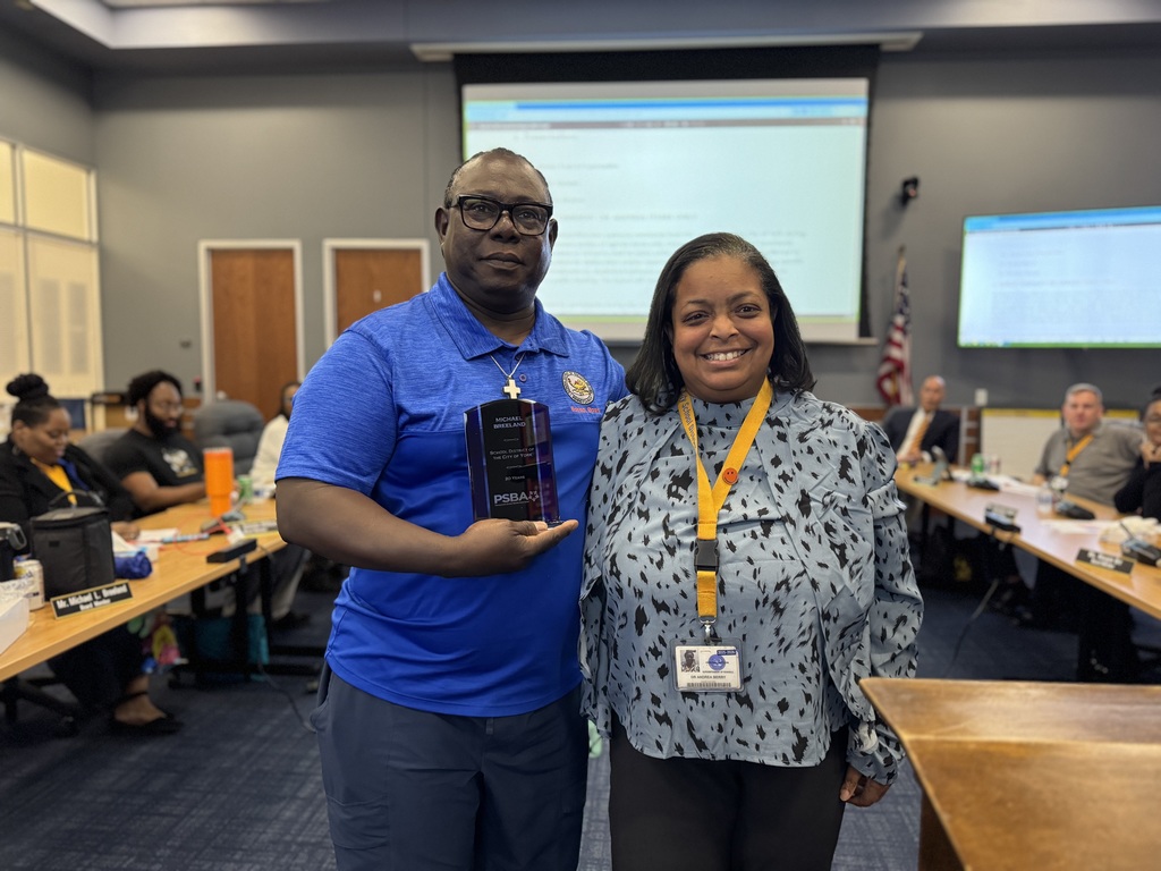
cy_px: 436
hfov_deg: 71.6
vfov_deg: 56.8
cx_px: 580
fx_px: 805
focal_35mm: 24
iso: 640
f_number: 1.78
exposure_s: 1/40
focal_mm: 6.76
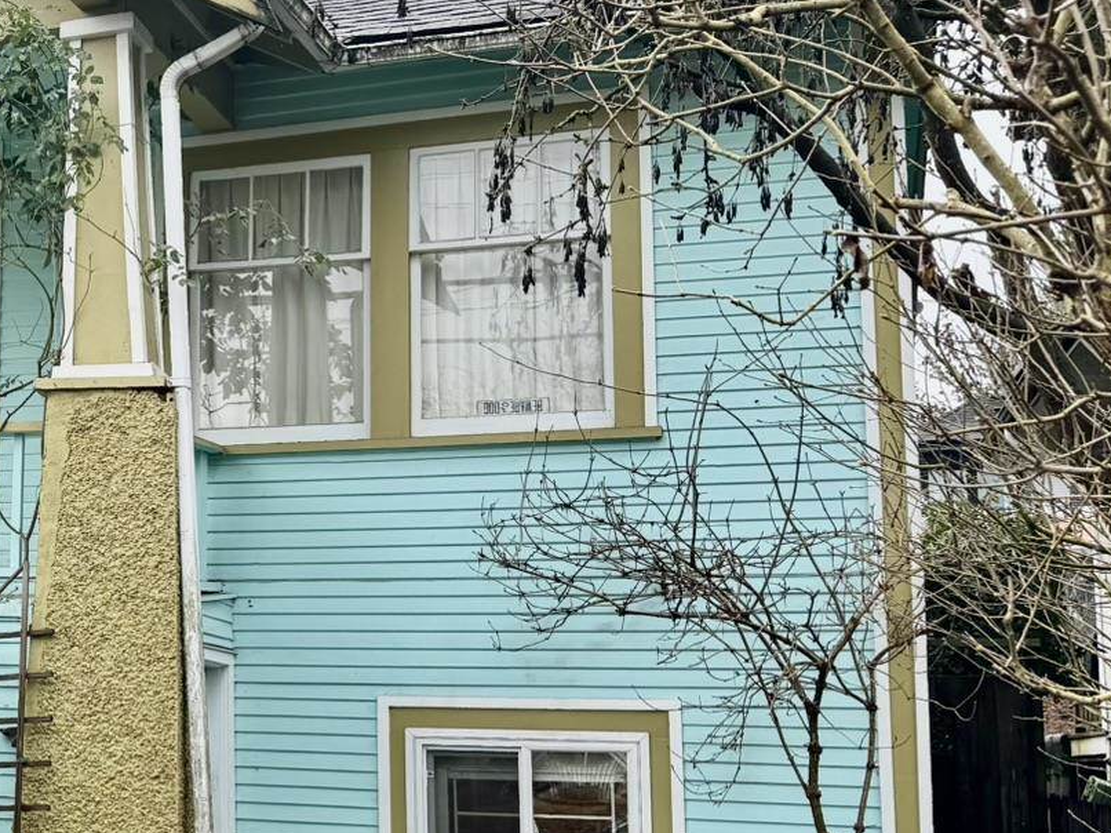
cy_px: 474
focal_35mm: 61
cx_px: -81
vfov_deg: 24.0
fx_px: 1957
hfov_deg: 29.0
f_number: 1.78
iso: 80
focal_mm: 6.76
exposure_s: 1/966
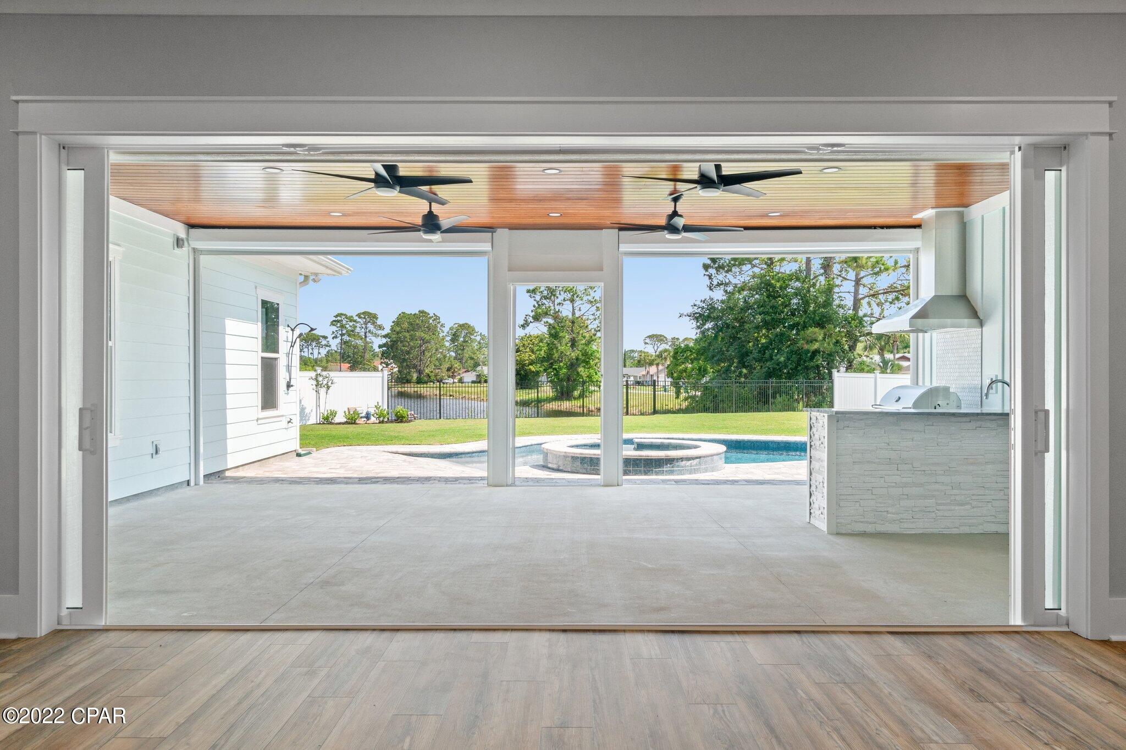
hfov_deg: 70.4
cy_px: 375
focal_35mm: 26
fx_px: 797
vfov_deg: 50.4
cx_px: 563
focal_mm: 17
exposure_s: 1/15
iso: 400
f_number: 8
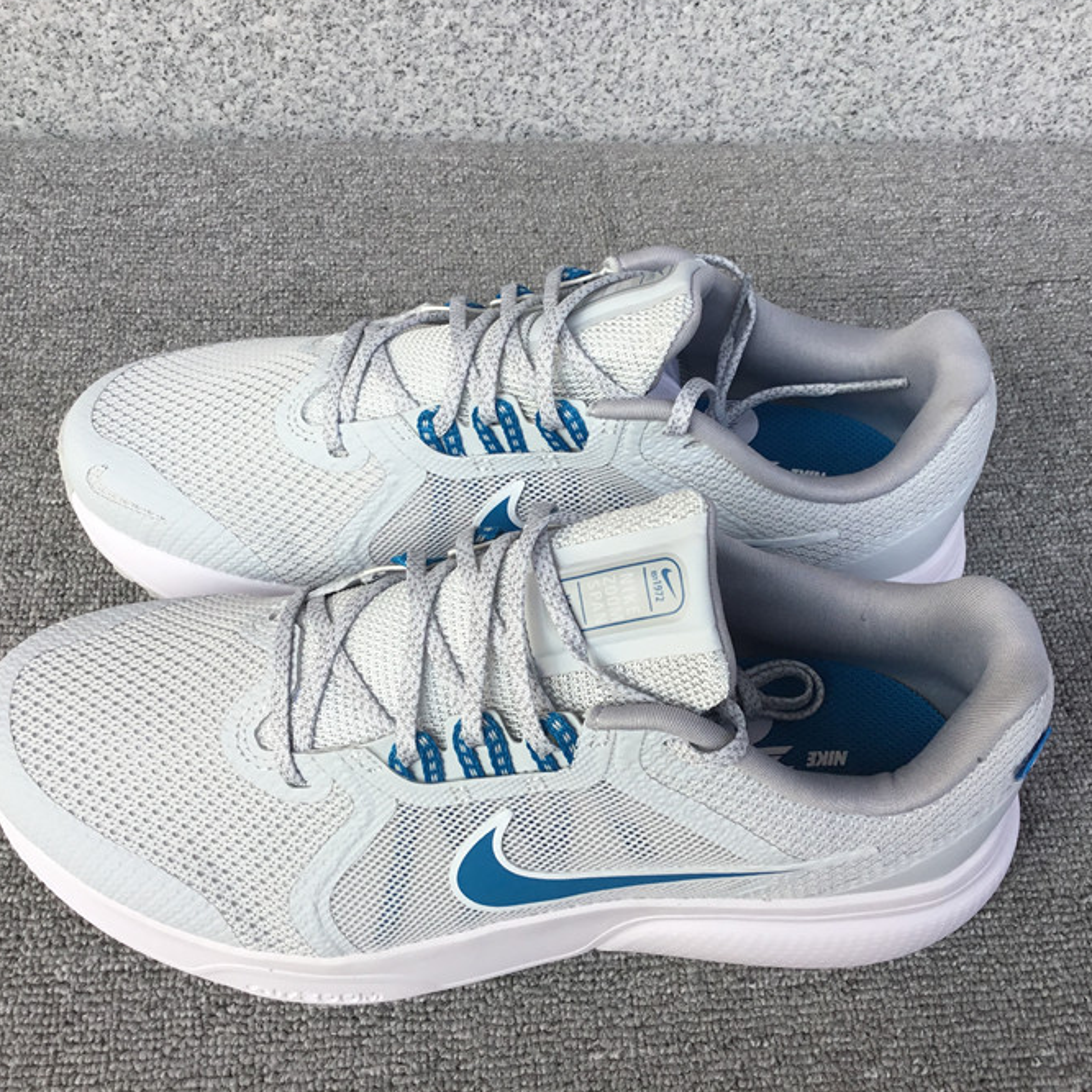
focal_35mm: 37
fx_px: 1321
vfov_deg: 44.9
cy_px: 542
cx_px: 564
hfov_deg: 44.9
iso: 25
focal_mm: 3.3
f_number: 2.4
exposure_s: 1/249
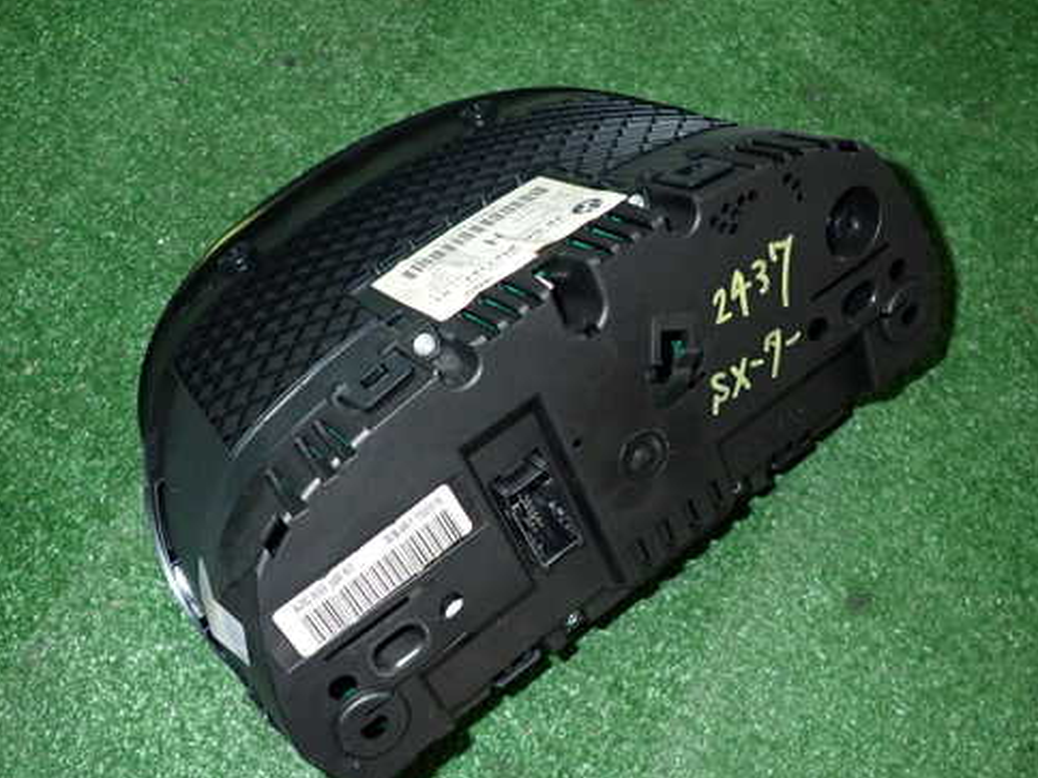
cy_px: 429
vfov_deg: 45.4
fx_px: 930
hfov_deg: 58.4
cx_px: 523
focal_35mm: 31
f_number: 5.6
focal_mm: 4.5
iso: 320
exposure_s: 1/30
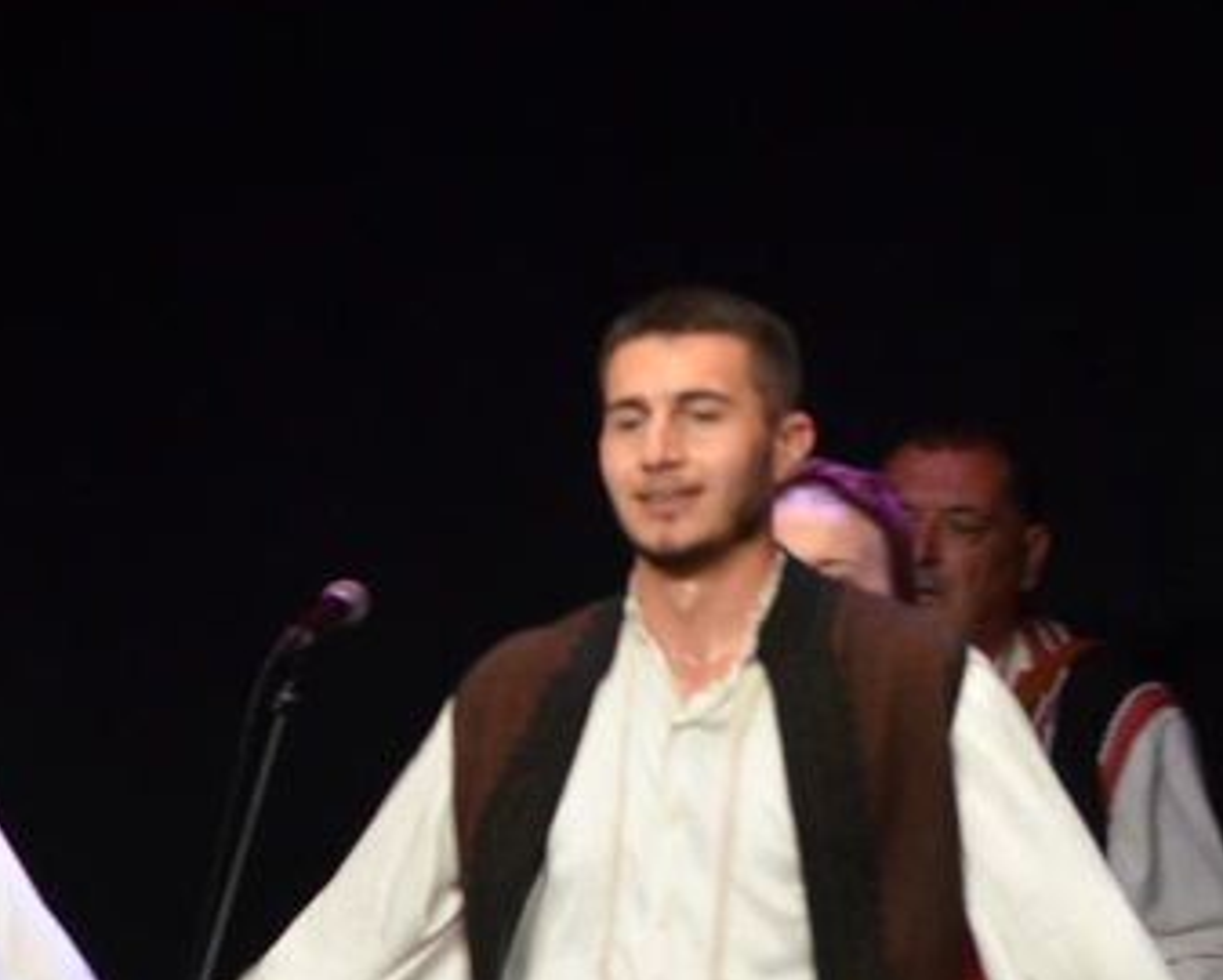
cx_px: -693
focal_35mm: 525
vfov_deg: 2.9
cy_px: 1396
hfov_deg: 3.7
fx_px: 19002
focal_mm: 105
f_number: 4.5
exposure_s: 1/60
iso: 500
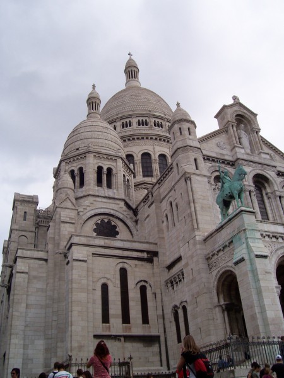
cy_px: 189
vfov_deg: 54.0
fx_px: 372
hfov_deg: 41.8
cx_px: 142
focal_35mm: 34
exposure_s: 1/577
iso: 80
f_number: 5.1
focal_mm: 5.6
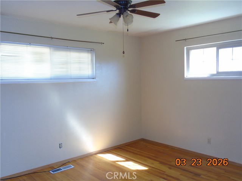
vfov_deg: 48.2
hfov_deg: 61.7
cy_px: 90
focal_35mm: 29
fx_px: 203
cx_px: 121
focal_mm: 5.2
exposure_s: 1/40
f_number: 3.6
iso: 200
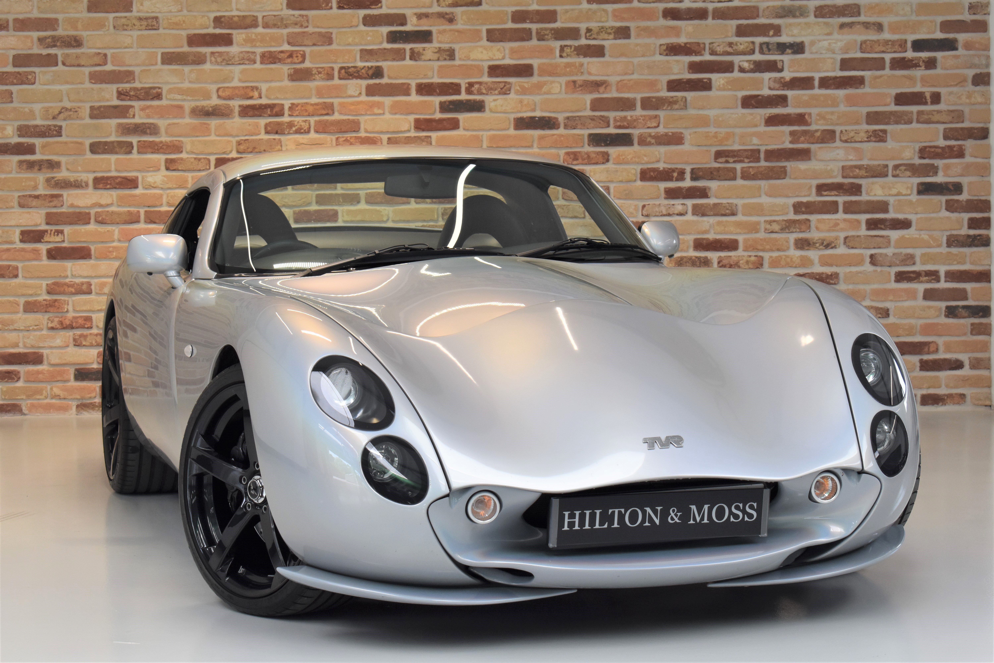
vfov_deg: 17.5
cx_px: 497
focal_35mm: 78
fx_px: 2153
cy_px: 332
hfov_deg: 26.0
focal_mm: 52
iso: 640
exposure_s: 1/200
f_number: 7.1
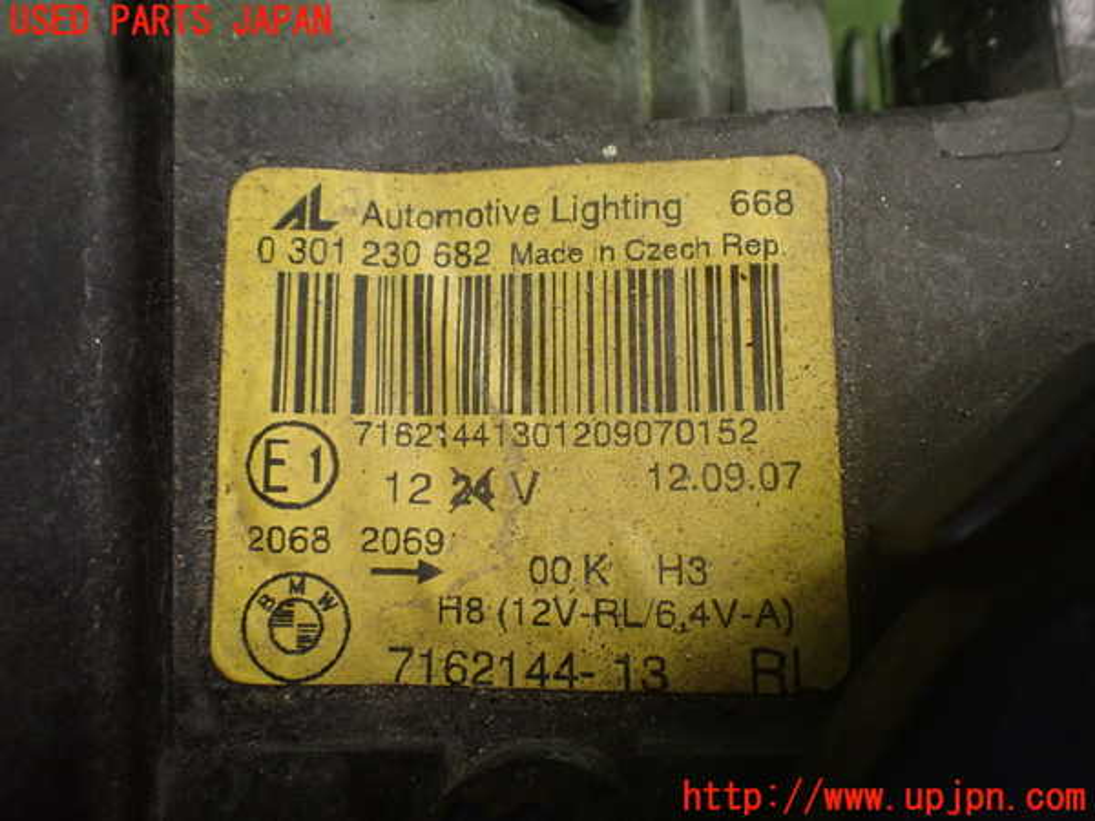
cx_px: 548
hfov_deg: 60.0
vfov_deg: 46.8
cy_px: 410
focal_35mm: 30
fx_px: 949
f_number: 2.3
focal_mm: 5.4
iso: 800
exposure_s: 1/40
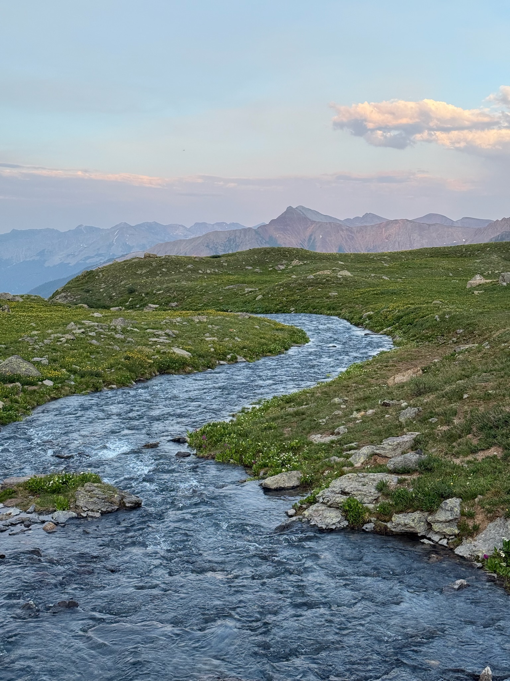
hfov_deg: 30.3
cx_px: 255
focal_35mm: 48
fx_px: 943
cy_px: 340
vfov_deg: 39.7
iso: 64
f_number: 1.78
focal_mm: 6.76
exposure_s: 1/712
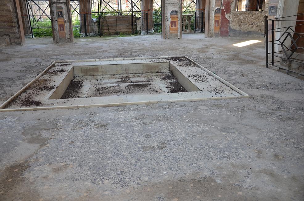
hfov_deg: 57.3
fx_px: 278
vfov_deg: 39.8
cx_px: 152
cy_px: 100
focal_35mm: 33
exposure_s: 1/80
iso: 400
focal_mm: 22
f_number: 4.5
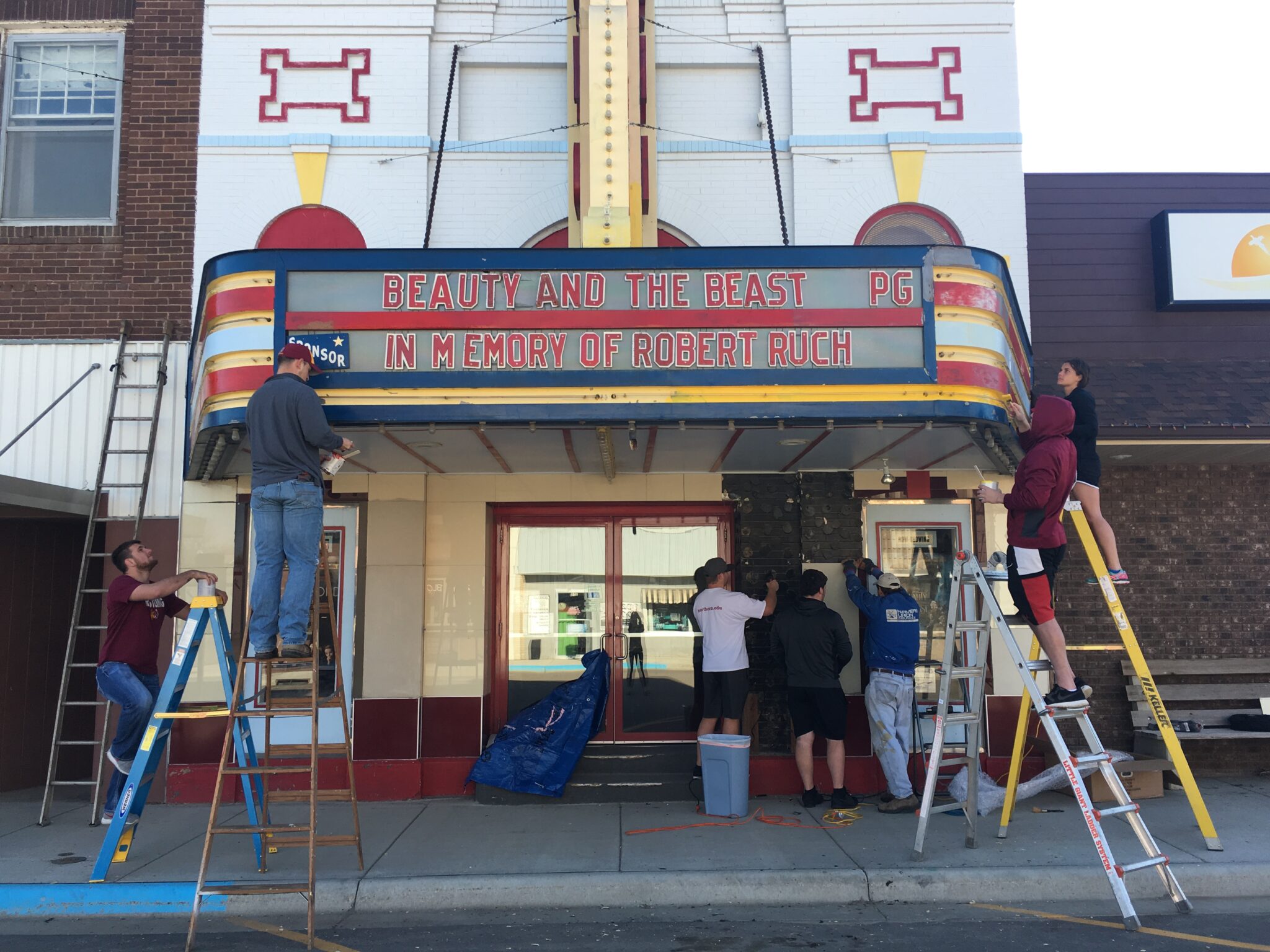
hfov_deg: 61.7
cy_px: 476
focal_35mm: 29
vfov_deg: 48.2
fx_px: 1064
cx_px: 635
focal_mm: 4.15
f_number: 2.2
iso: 25
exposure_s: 1/292
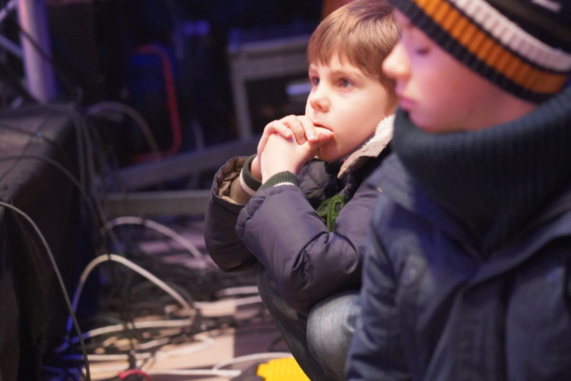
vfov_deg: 8.3
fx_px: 2618
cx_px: 443
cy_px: 151
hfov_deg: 12.4
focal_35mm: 165
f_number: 4
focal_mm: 105
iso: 12800
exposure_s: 1/60
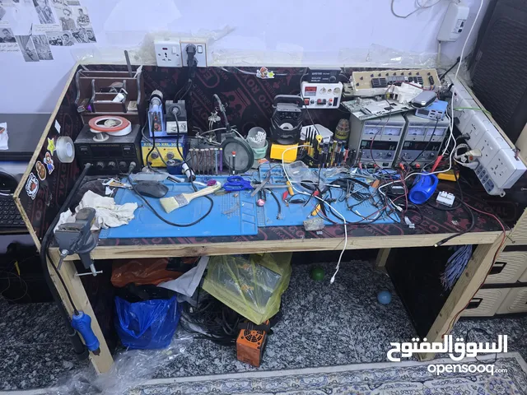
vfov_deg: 58.9
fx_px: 350
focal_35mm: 23
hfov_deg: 73.9
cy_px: 198
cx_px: 264
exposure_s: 1/100
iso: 640
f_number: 1.7
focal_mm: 6.3
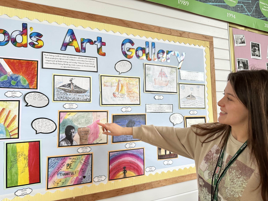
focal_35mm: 24
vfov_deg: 56.8
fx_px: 186
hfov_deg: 71.6
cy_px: 100
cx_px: 134
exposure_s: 1/121
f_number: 1.78
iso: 80
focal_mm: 6.86
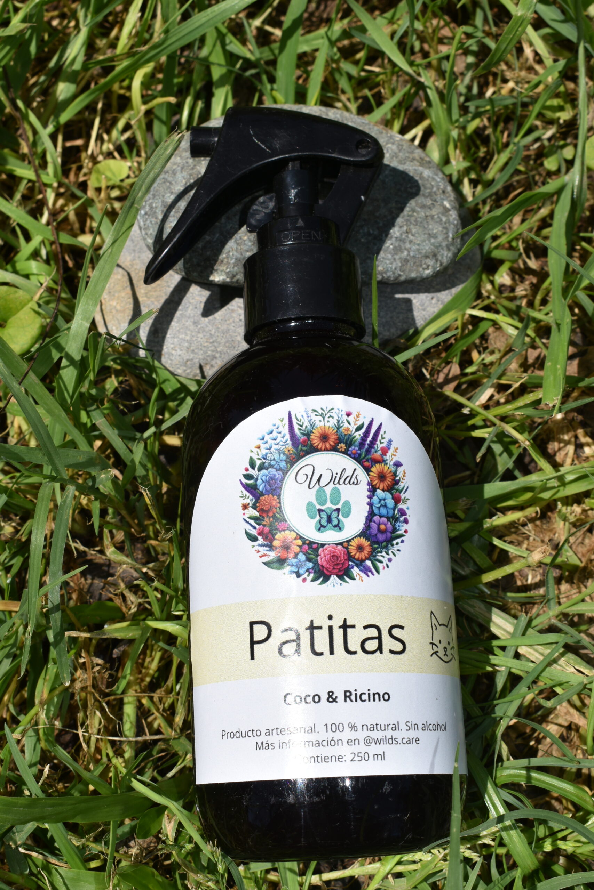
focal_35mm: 57
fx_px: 1410
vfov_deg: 35.1
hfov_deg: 23.8
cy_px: 445
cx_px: 297
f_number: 14
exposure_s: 1/200
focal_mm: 38
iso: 100
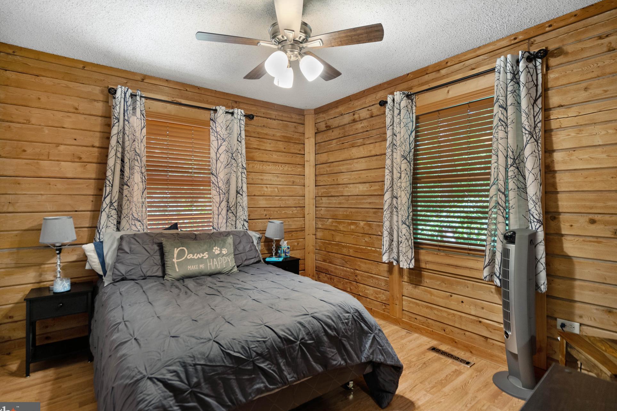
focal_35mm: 17
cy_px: 207
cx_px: 297
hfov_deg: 93.2
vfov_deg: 70.4
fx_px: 291
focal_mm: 16
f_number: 4
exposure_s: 1/10
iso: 320
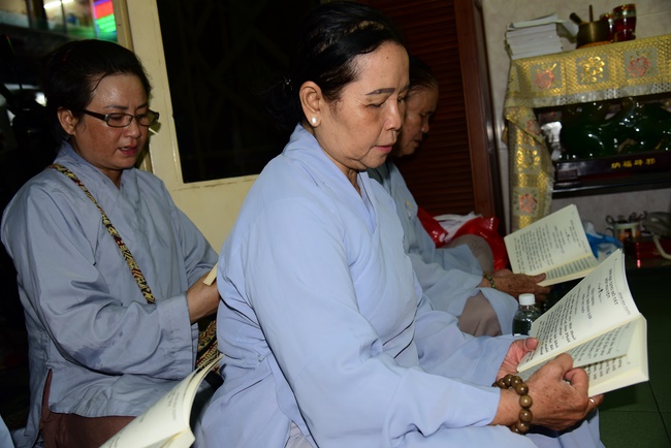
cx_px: 336
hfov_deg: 58.7
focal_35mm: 32
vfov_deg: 41.2
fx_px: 597
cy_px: 224
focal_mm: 32
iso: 320
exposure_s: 1/60
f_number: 4
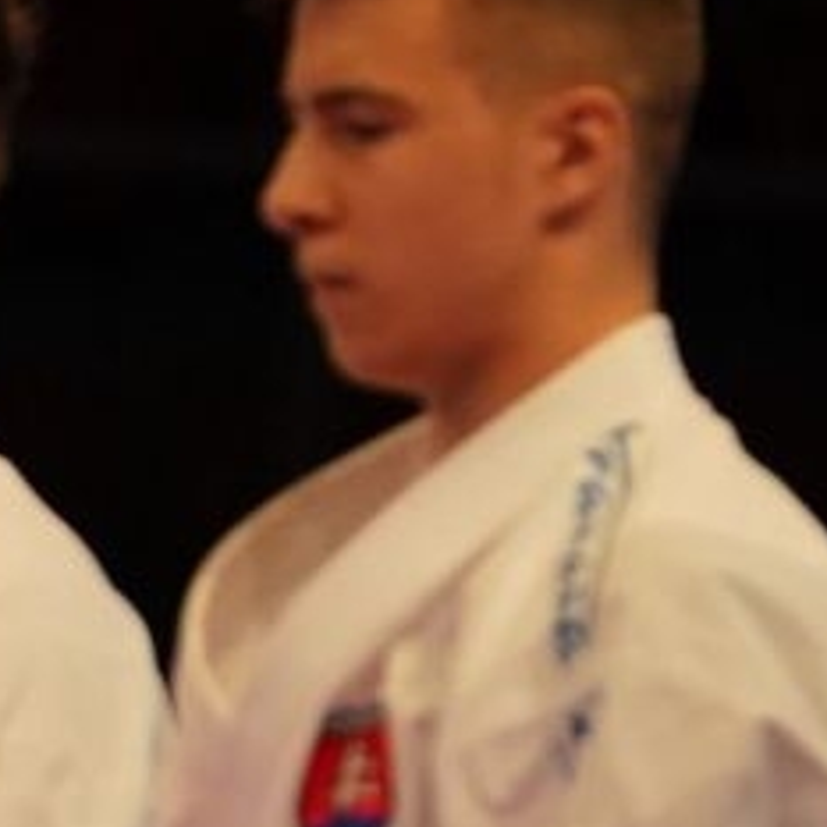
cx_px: -831
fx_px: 27272
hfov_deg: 1.7
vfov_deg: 1.7
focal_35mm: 1009
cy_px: 1619
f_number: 2.8
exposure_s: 1/500
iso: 2000
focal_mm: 154
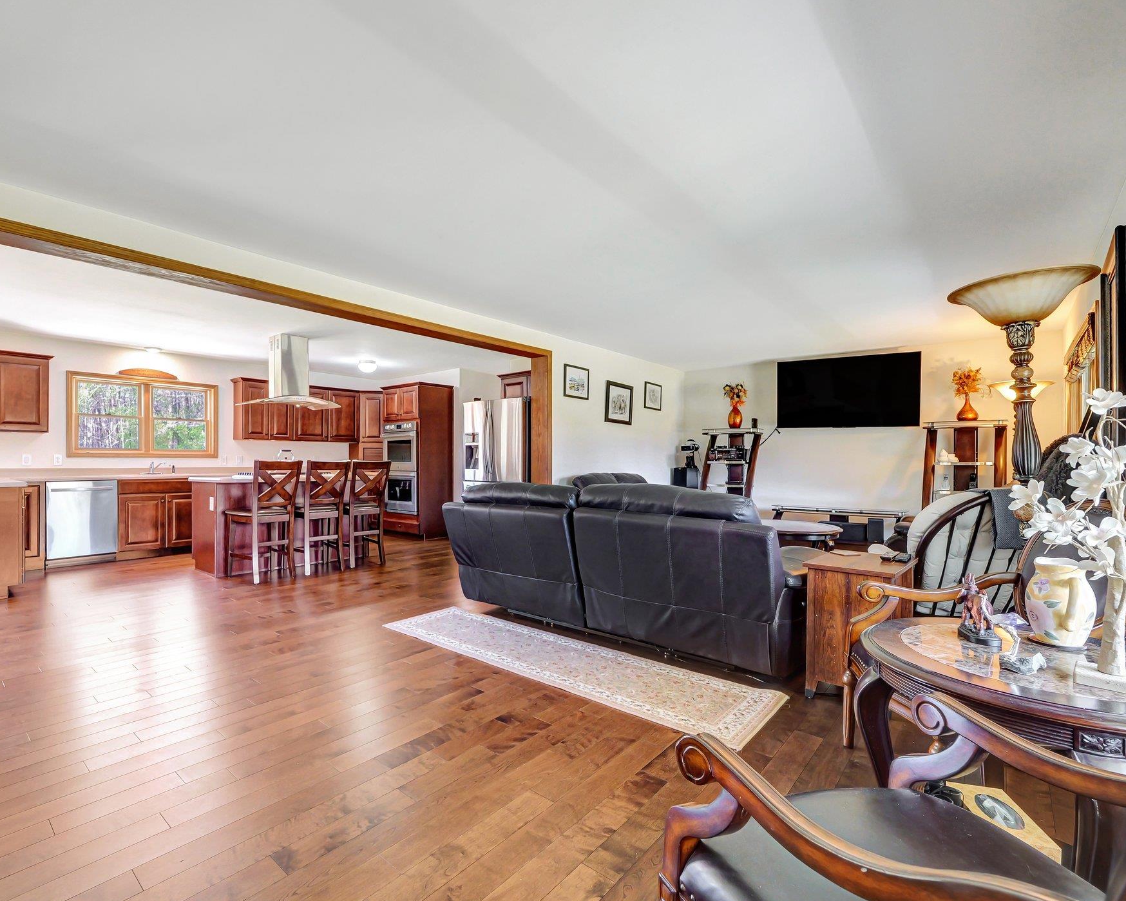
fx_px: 533
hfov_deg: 92.8
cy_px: 452
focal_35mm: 16
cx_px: 509
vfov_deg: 80.4
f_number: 3.2
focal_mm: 7
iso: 800
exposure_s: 1/50
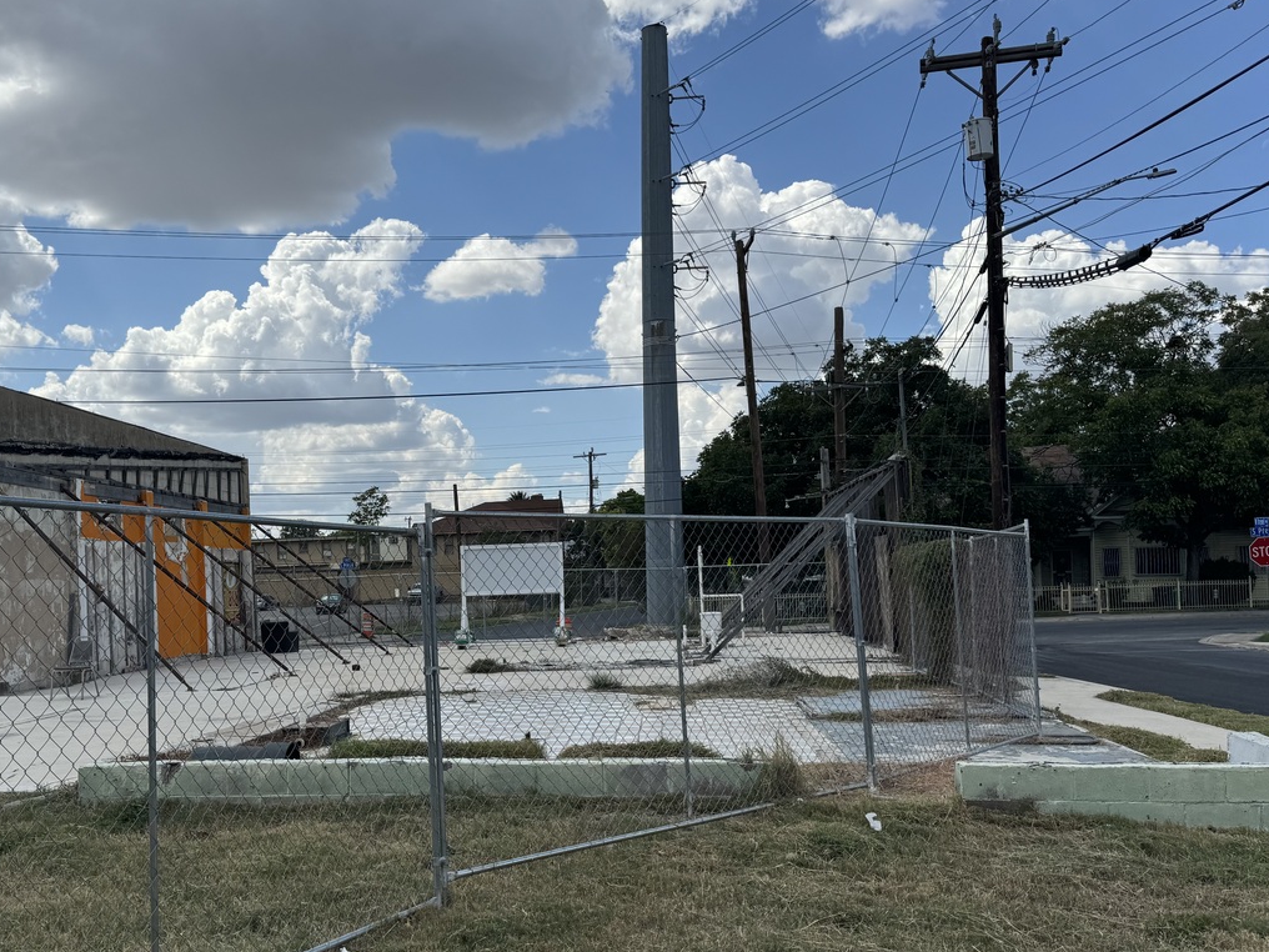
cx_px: 486
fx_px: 1246
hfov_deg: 53.4
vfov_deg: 41.7
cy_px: 548
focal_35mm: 34
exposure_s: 1/6410
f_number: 1.78
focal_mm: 6.76
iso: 80
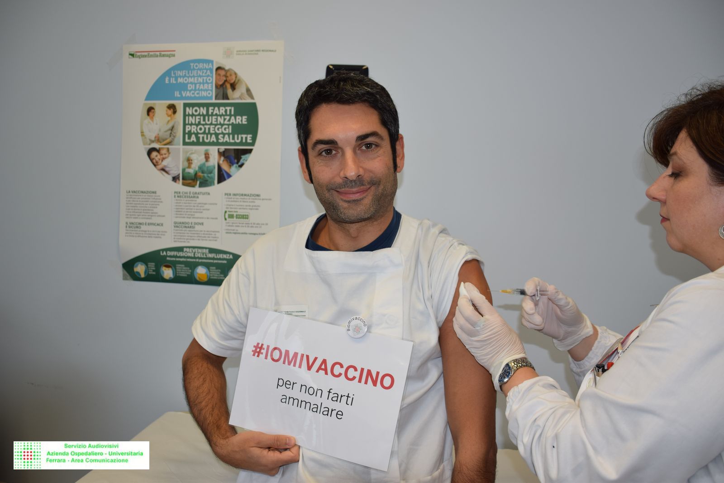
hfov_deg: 61.9
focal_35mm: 30
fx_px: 603
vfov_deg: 43.6
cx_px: 362
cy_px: 242
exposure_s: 1/60
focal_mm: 20
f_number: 3.5
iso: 100
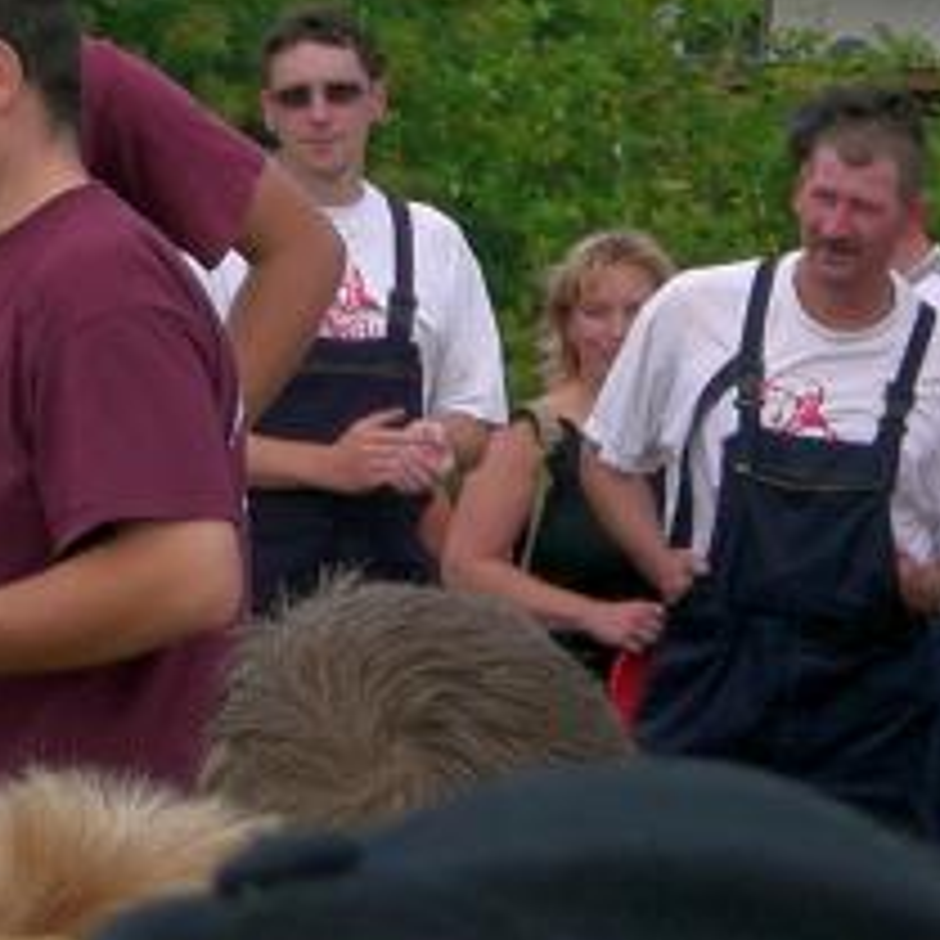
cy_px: 162
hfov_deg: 5.6
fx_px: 9463
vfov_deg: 5.7
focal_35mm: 308
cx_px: -459
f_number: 5.9
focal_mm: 18.9
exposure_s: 1/200
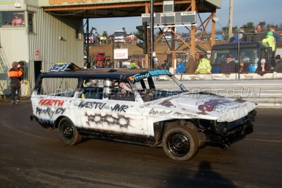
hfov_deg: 38.9
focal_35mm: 51
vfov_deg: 26.5
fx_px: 399
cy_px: 94
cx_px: 141
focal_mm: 34
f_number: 4.5
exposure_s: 1/1000
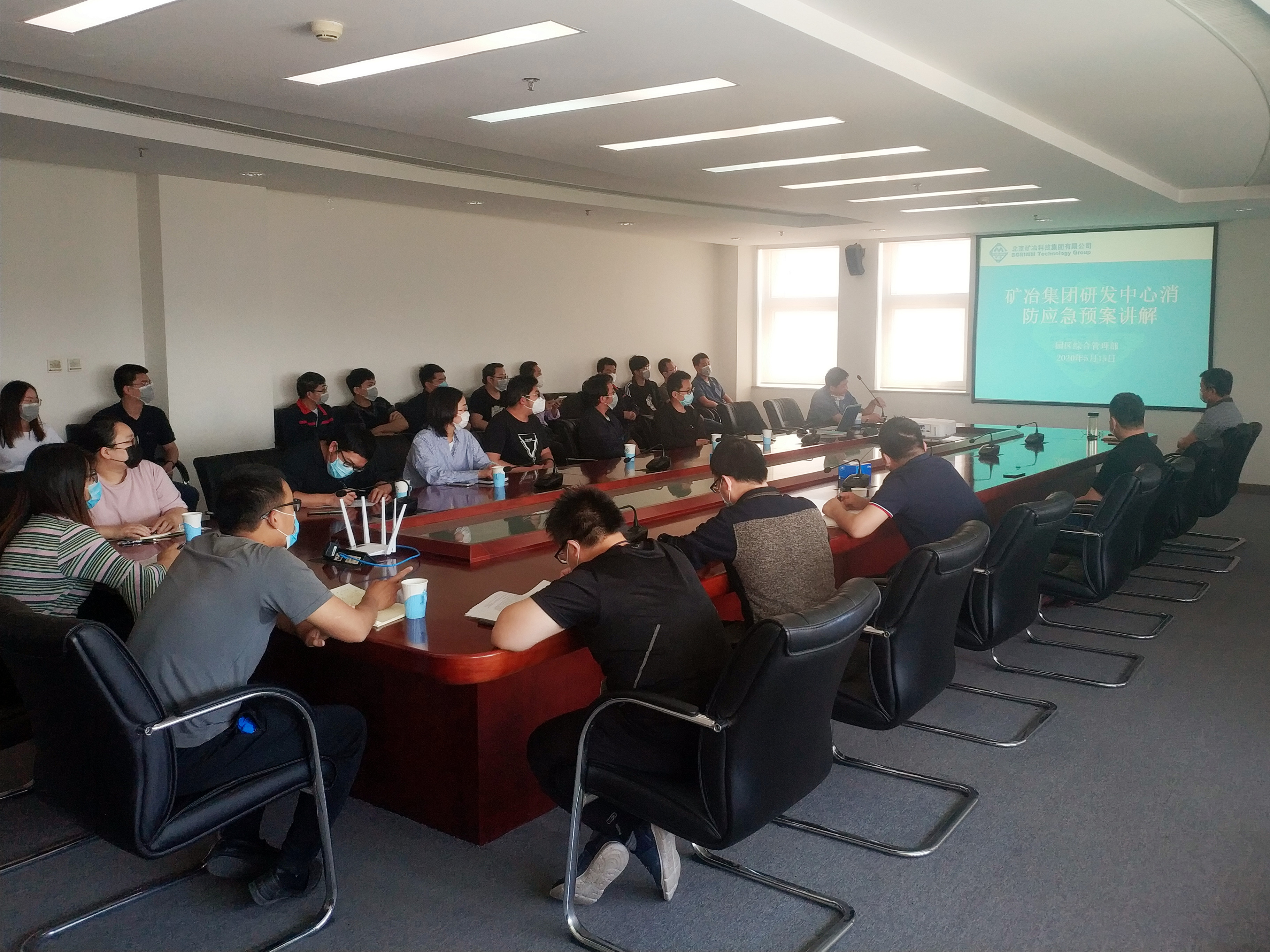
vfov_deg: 44.2
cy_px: 476
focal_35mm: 32
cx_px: 635
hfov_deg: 56.8
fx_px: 1174
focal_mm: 4.5
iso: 209
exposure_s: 1/50
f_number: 2
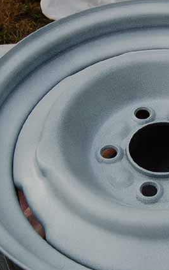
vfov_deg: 26.2
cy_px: 143
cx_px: 152
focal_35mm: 79
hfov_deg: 16.4
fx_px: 580
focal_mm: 31
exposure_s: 1/250
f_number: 8
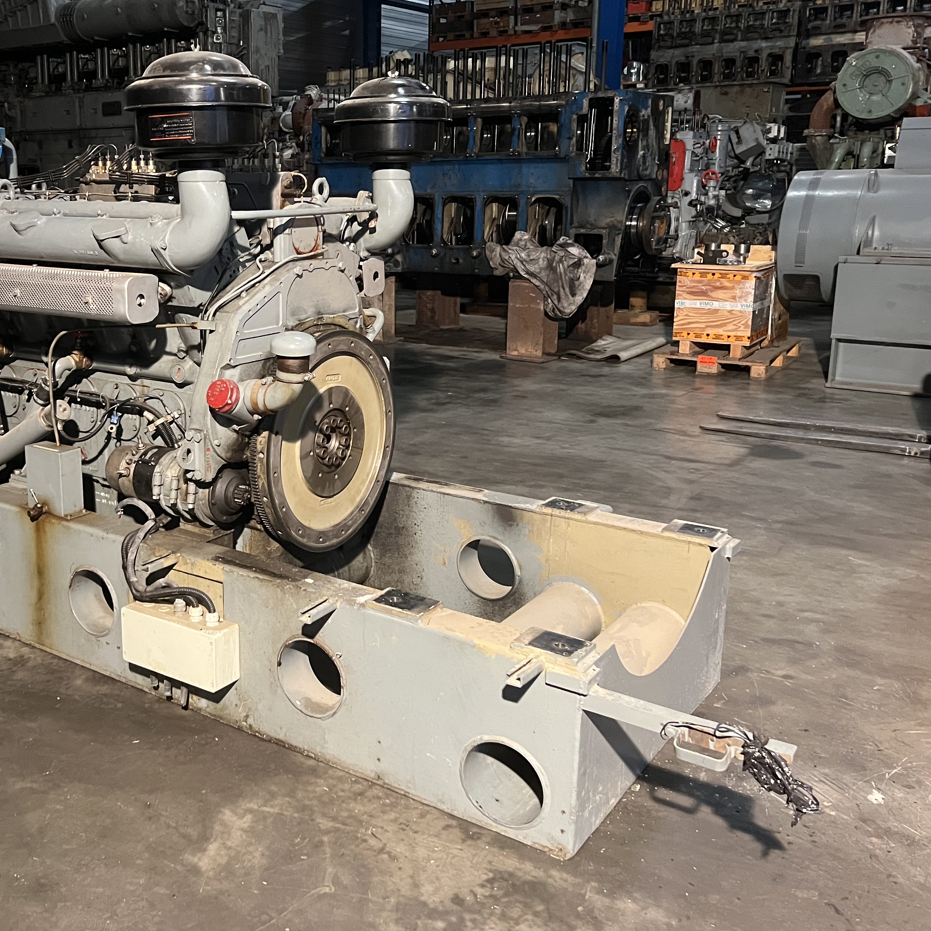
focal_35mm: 35
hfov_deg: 46.2
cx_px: 287
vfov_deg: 47.2
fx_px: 1065
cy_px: 424
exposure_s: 1/50
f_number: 1.5
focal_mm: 5.7
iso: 500
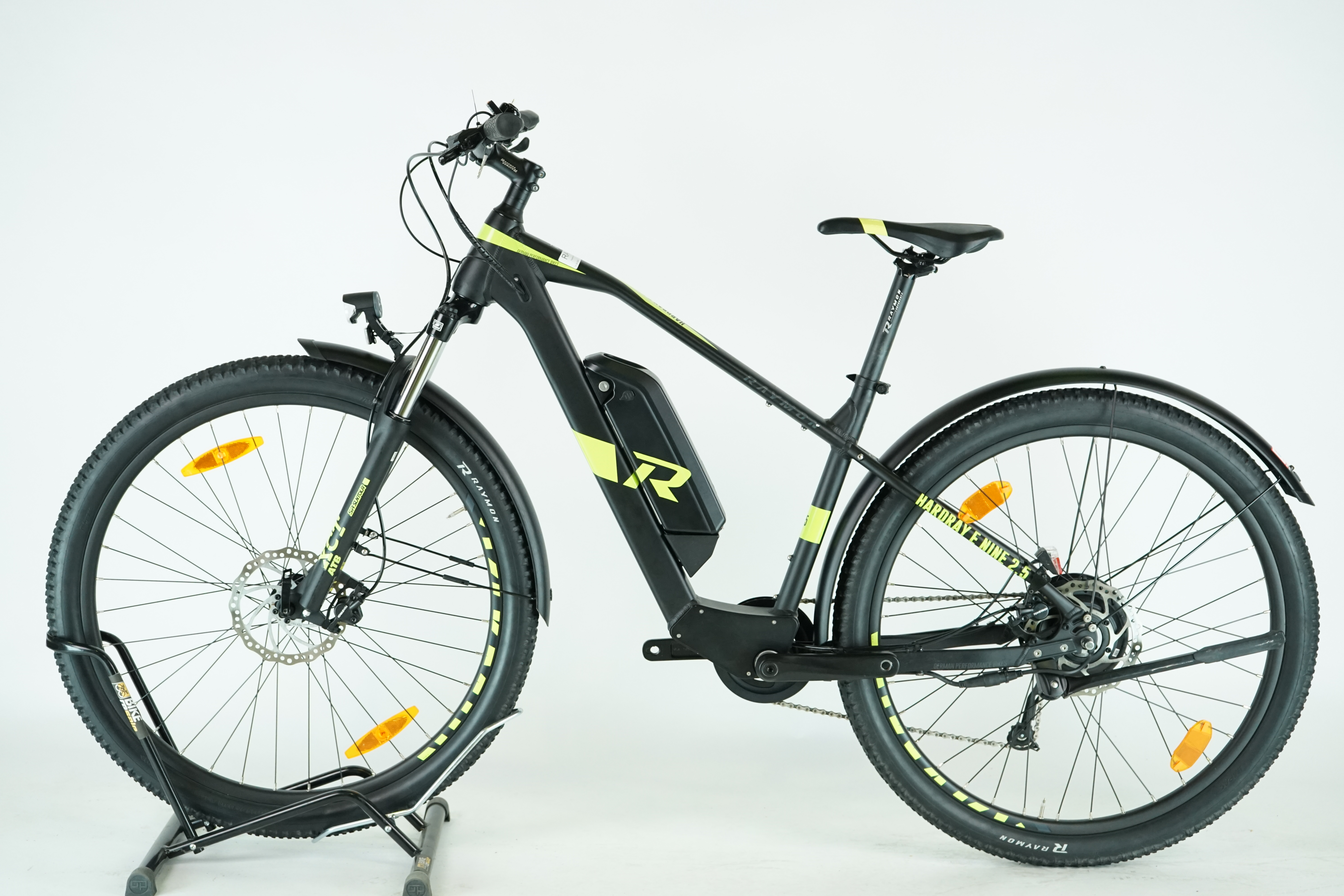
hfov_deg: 34.5
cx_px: 672
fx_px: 2165
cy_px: 448
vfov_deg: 23.4
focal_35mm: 58
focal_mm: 58
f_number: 5
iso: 2000
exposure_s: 1/200
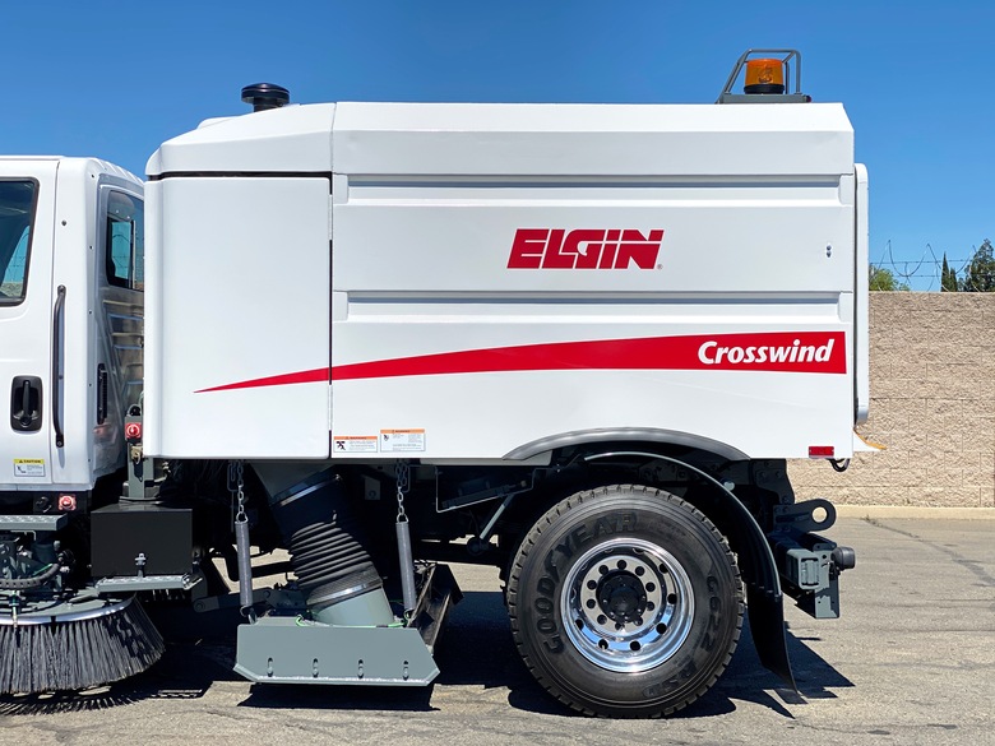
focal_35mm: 52
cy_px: 373
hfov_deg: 36.8
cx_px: 498
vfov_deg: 28.0
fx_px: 1495
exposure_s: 1/2179
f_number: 2
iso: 20
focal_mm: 6
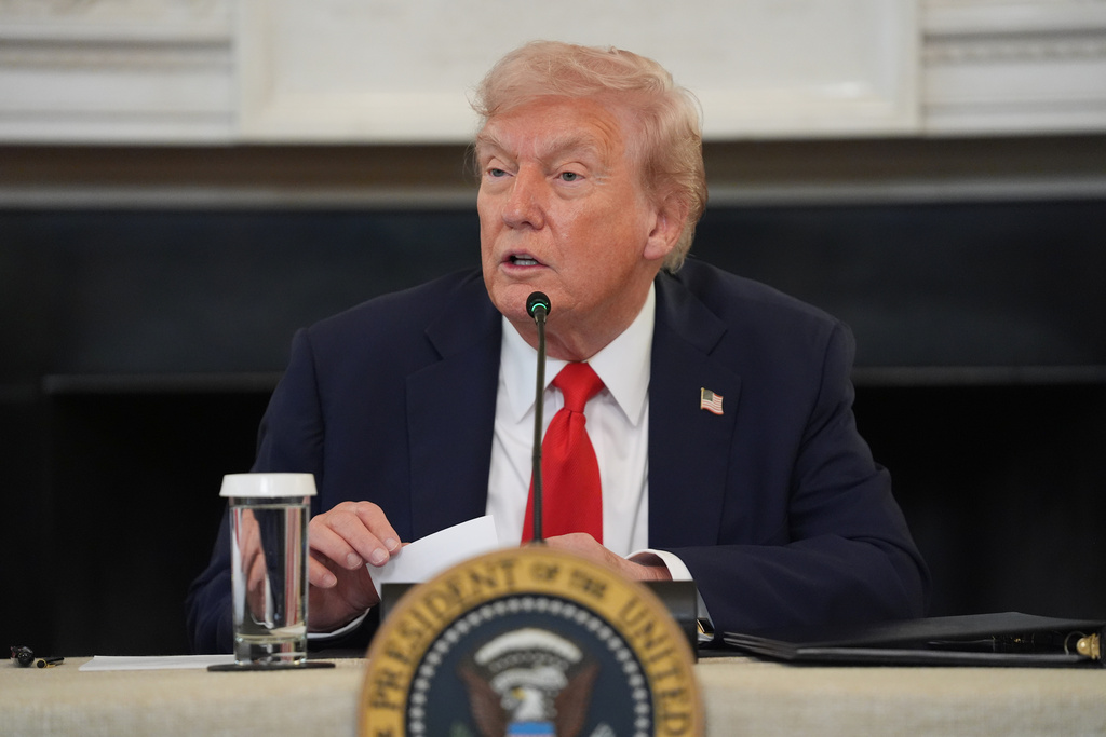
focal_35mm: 200
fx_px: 6145
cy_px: 368
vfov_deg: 6.9
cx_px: 553
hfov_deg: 10.3
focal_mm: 200
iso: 3200
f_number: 2.8
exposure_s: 1/320
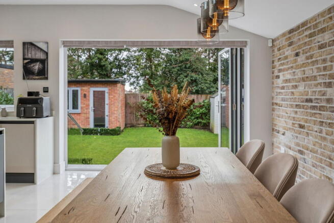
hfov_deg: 54.4
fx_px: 325
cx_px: 167
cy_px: 112
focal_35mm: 35
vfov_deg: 37.9
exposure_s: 1/80
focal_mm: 35
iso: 400
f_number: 6.3
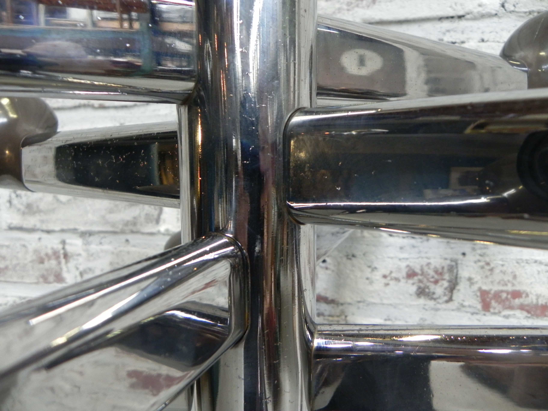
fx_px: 412
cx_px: 274
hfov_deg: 67.3
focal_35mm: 26
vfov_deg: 53.1
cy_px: 206
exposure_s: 1/20.8
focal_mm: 4.6
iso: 400
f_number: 2.8
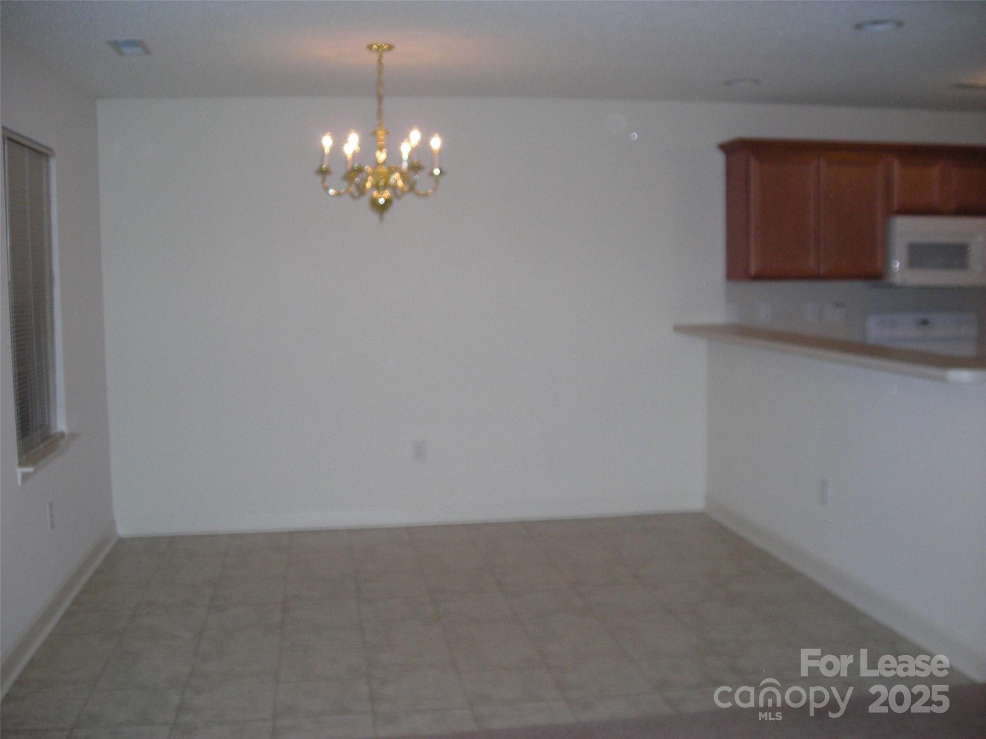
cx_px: 493
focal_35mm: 38
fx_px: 1082
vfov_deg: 37.7
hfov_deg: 49.0
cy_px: 370
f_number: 3.2
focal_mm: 6.3
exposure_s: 1/60
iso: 187
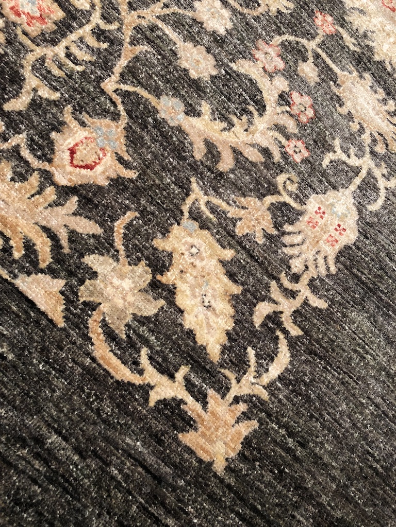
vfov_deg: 63.4
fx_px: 427
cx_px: 198
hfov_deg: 49.7
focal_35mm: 28
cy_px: 264
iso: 40
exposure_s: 1/17
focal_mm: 4
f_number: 1.8
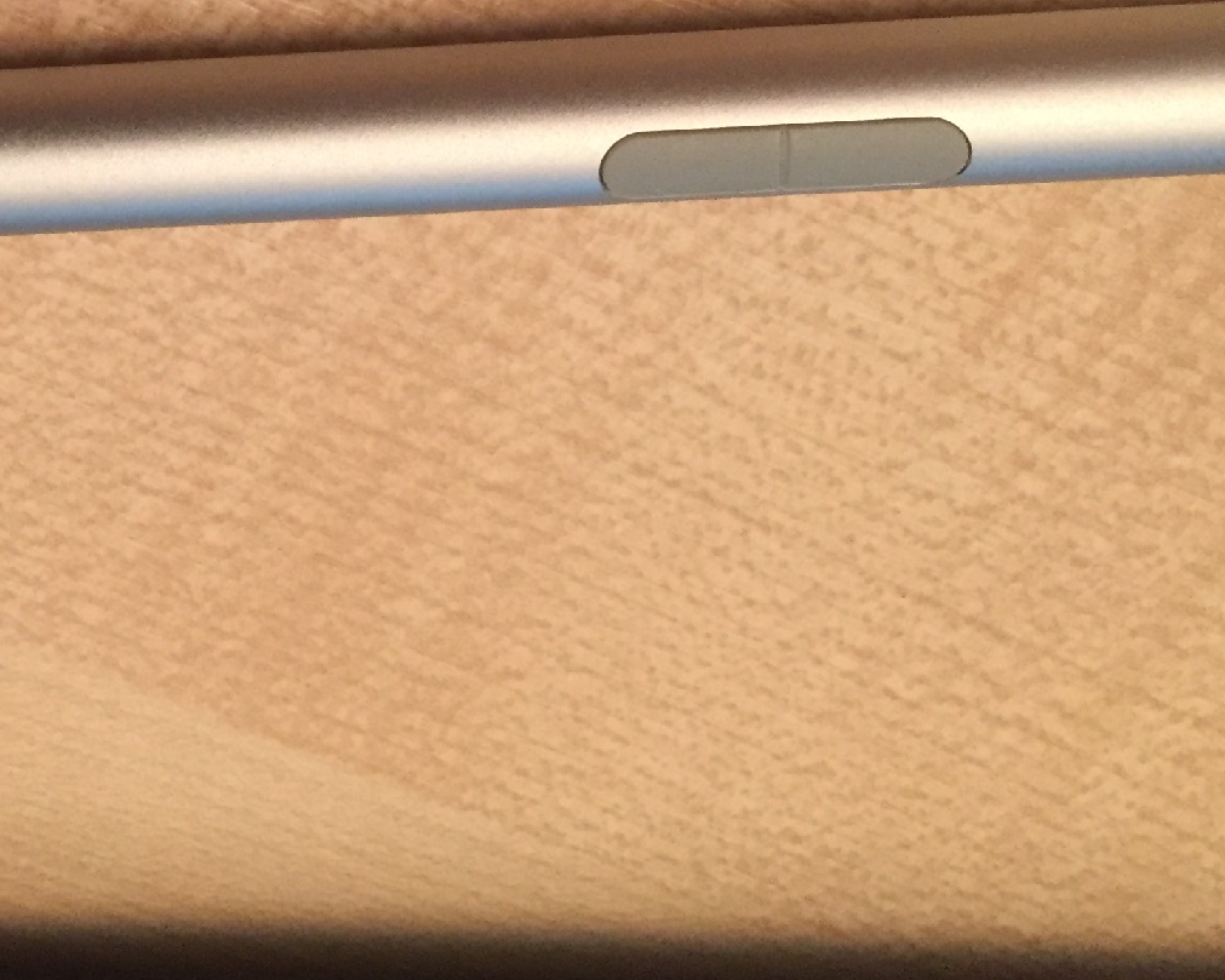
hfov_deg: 29.1
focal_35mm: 64
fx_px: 2321
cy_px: 74
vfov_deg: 23.2
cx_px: 301
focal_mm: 4.15
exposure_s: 1/33
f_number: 2.2
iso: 250
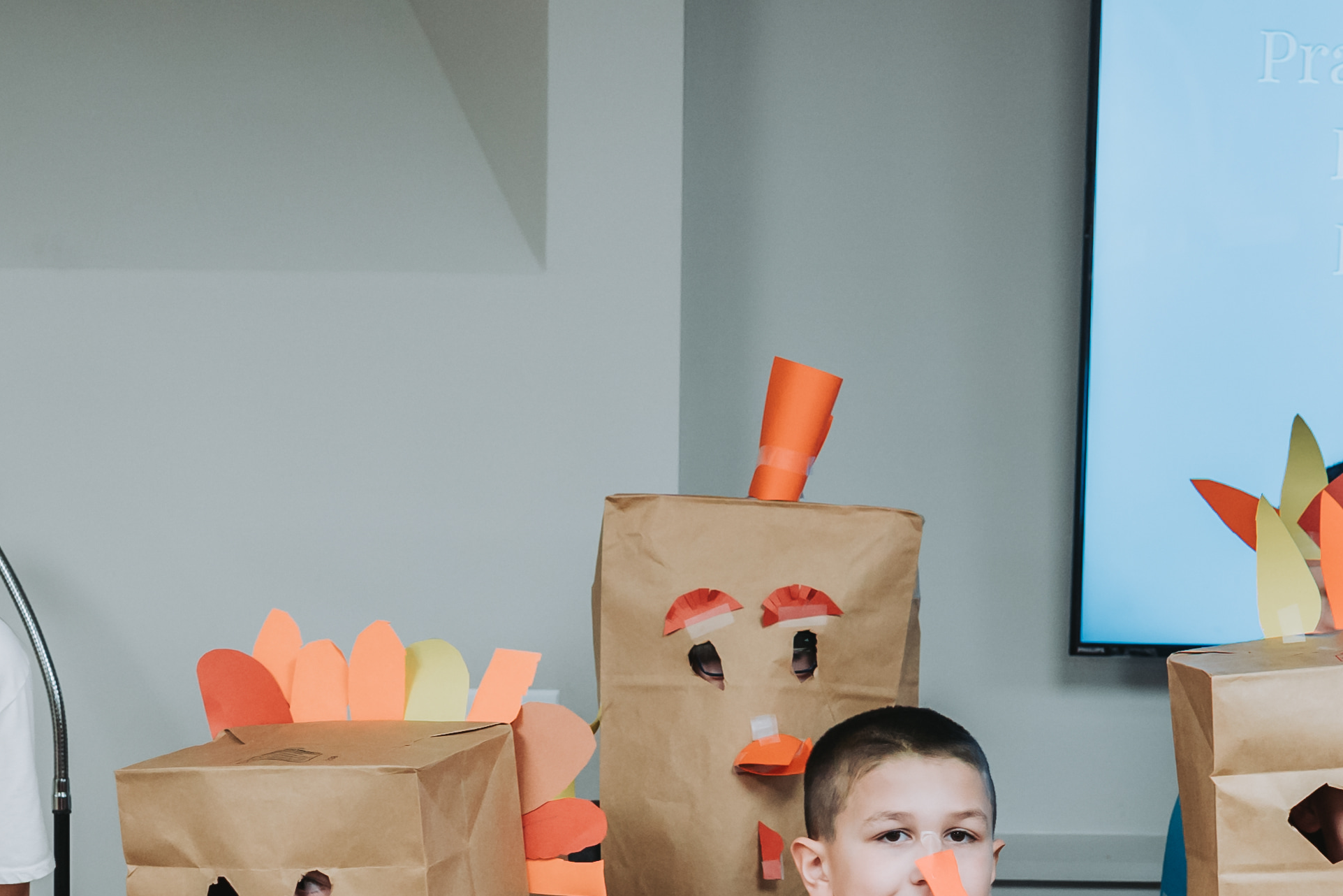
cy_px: 805
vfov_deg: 8.8
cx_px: 899
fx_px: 5819
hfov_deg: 13.1
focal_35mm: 156
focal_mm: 50
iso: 800
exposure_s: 1/250
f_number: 2.8
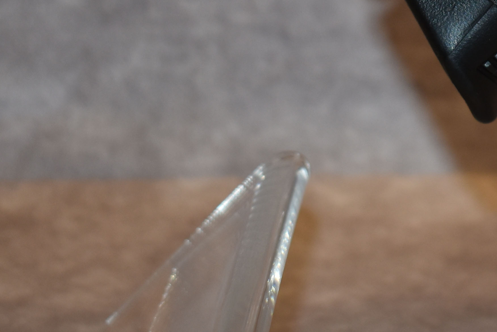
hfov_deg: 11.3
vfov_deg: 7.8
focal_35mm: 175
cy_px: -100
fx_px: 2416
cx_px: 750
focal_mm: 34
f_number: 4.5
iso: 220
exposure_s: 1/60
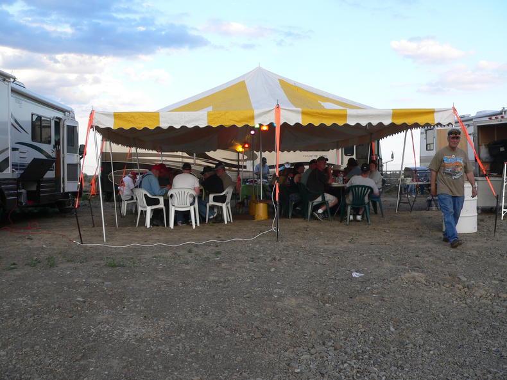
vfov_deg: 36.0
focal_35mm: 40
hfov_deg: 46.8
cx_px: 254
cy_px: 190
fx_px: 586
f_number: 2.8
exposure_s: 1/250
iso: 100
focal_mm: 6.6
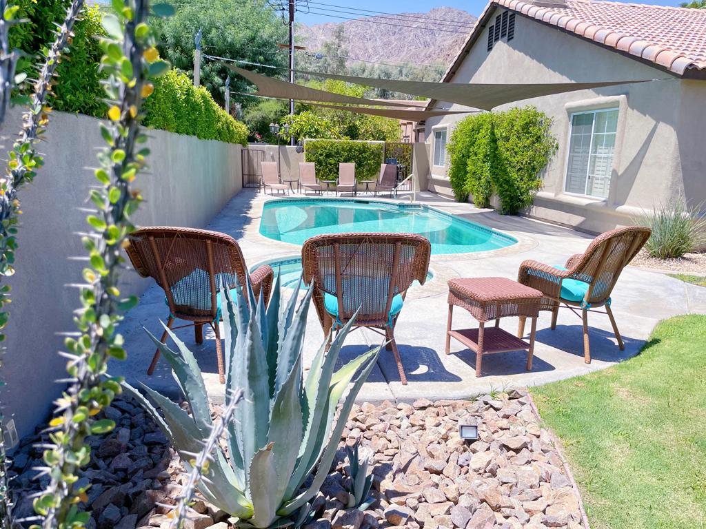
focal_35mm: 26
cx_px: 353
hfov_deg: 67.3
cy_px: 264
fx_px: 530
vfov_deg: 53.1
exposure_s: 1/3205
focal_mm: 4.2
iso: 32
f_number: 1.6
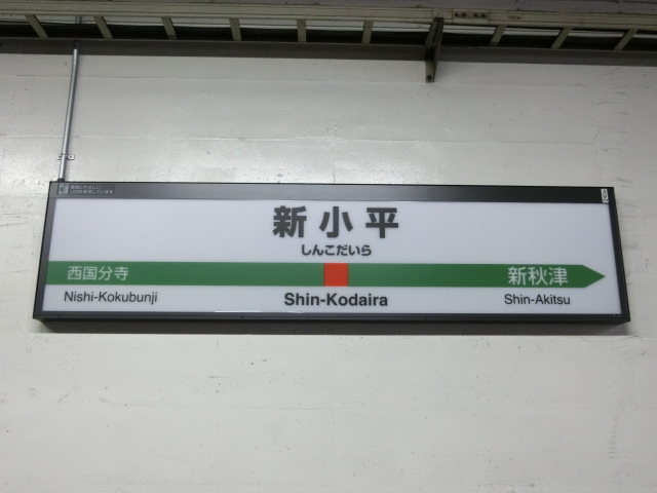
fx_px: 645
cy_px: 246
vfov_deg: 41.8
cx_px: 328
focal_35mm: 34
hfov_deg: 54.0
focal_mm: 6
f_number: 3.9
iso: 640
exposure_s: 1/30
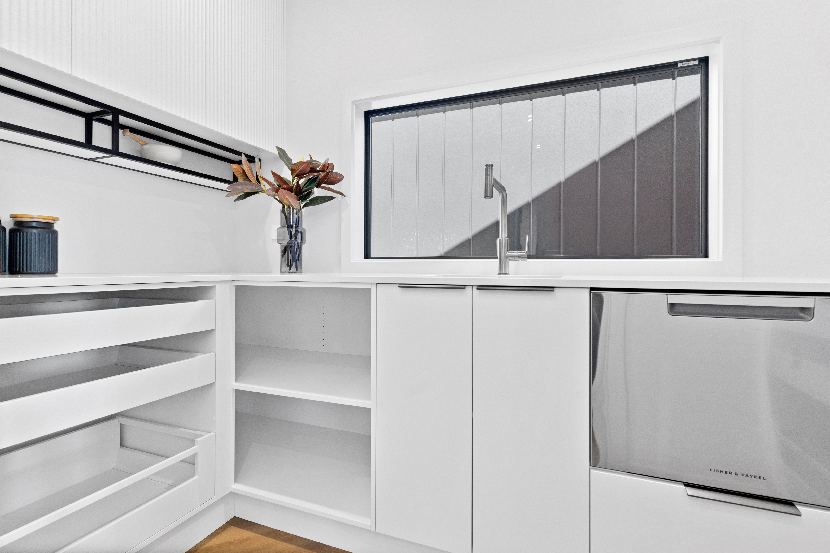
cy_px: 276
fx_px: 392
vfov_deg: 70.4
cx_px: 415
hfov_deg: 93.3
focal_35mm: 17
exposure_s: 1/10
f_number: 6.3
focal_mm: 17
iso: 400
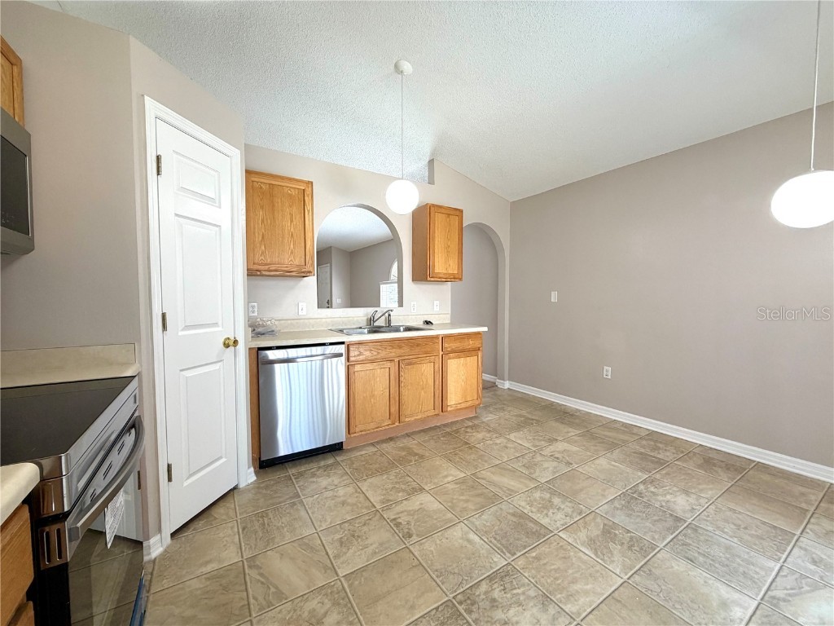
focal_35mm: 14
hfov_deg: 102.1
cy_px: 313
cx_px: 417
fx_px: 337
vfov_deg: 85.7
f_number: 2.2
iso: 160
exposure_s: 1/120
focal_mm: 2.22
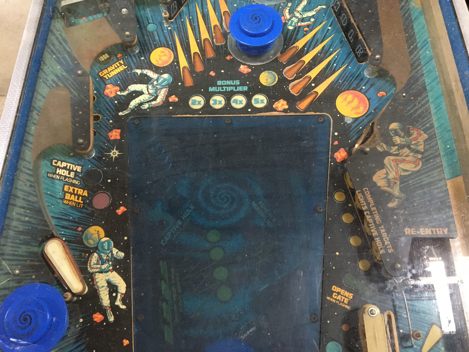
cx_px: 234
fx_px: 393
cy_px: 176
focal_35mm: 29
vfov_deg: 48.2
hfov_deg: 61.7
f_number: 2.2
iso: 200
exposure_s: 1/15
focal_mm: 4.15
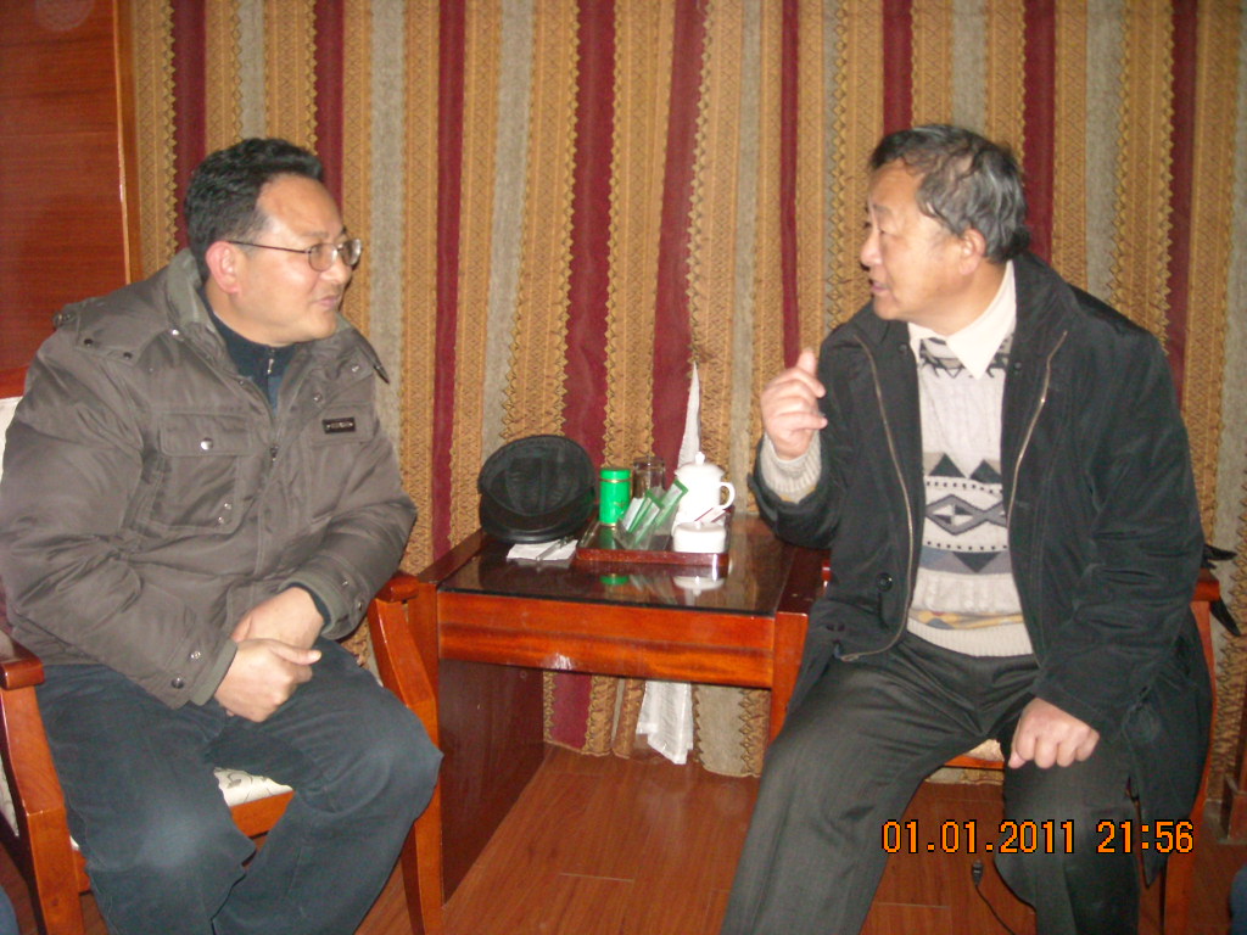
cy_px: 468
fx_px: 1261
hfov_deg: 52.6
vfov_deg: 40.7
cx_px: 624
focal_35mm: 35
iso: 455
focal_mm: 5.7
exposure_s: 1/60
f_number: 2.8
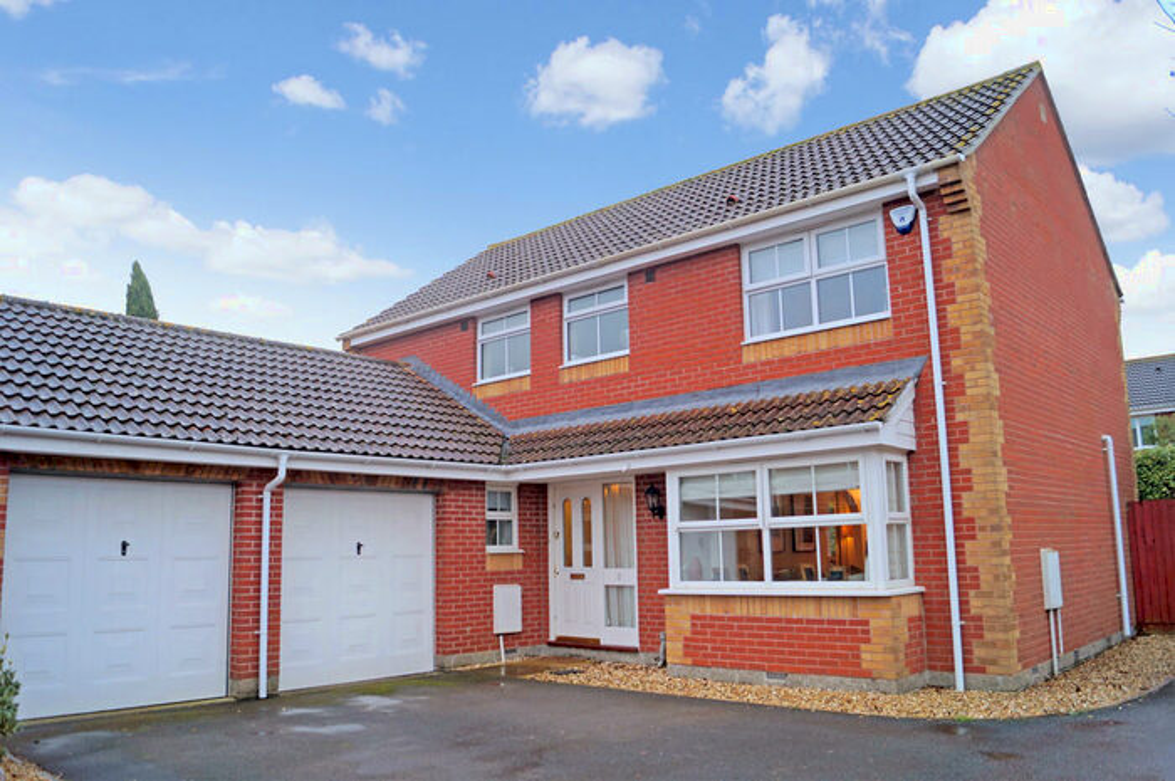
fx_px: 880
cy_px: 390
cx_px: 588
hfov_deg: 67.4
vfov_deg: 47.8
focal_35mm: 27
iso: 100
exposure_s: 1/60
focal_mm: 18
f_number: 4
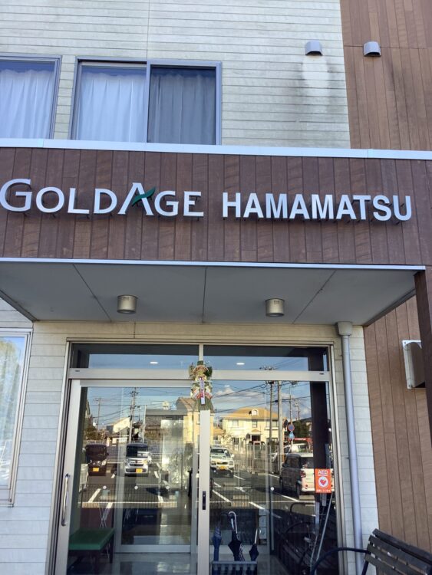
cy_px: 288
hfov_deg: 45.5
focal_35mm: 31
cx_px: 216
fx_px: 516
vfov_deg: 58.3
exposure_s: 1/171
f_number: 2.4
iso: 25
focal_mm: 3.3
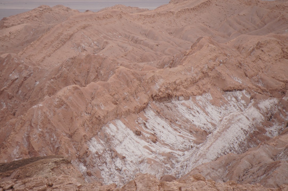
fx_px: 2518
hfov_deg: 6.5
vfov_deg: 4.4
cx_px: 144
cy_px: 96
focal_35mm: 315
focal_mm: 210
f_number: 6.3
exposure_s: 1/400
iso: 200
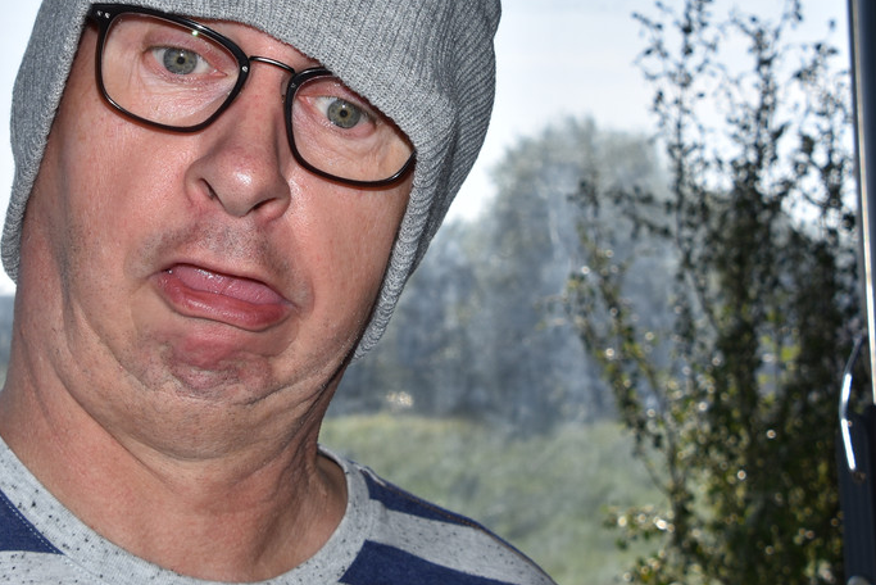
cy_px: 114
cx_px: 285
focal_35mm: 100
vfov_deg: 13.6
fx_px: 2434
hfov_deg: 20.3
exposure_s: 1/250
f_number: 10
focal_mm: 38
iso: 100
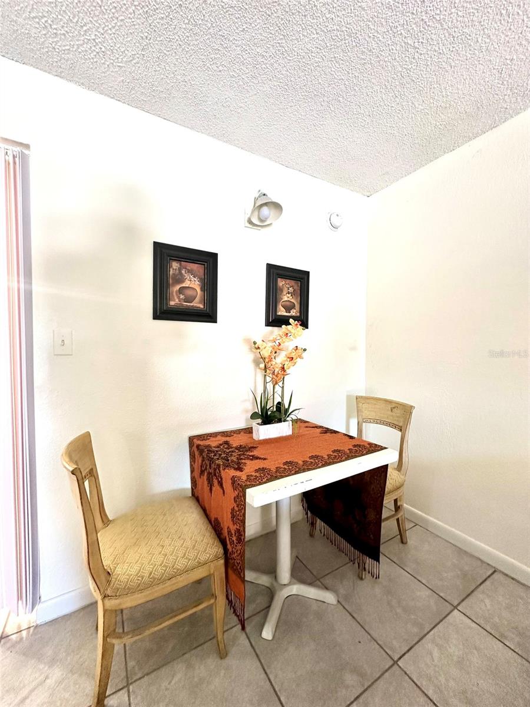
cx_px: 265
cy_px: 354
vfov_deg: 102.1
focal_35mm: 14
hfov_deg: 85.7
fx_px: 286
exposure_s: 1/60
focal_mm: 2.22
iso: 160
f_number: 2.2
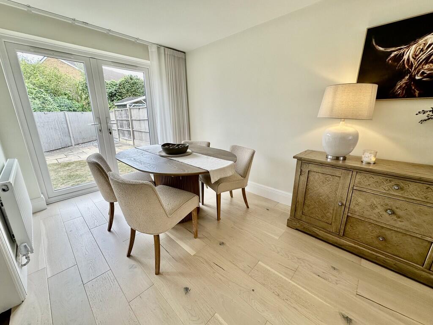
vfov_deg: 85.7
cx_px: 216
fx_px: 175
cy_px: 162
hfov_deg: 102.1
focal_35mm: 14
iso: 50
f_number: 2.2
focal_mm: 2.22
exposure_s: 1/100
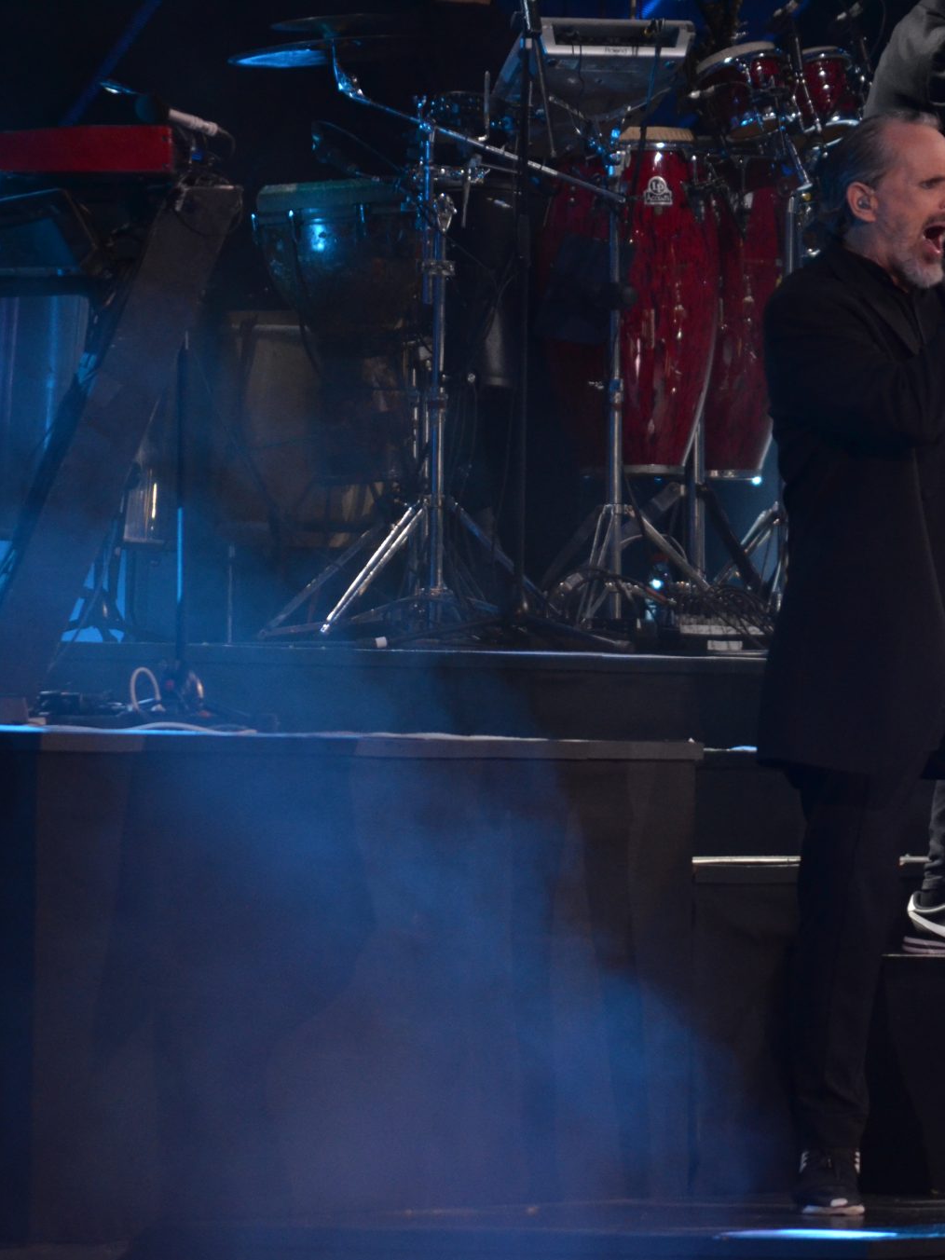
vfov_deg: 4.5
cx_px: 893
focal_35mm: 436
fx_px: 15870
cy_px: 631
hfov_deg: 3.4
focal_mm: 200
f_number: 5.6
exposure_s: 1/160
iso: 1000
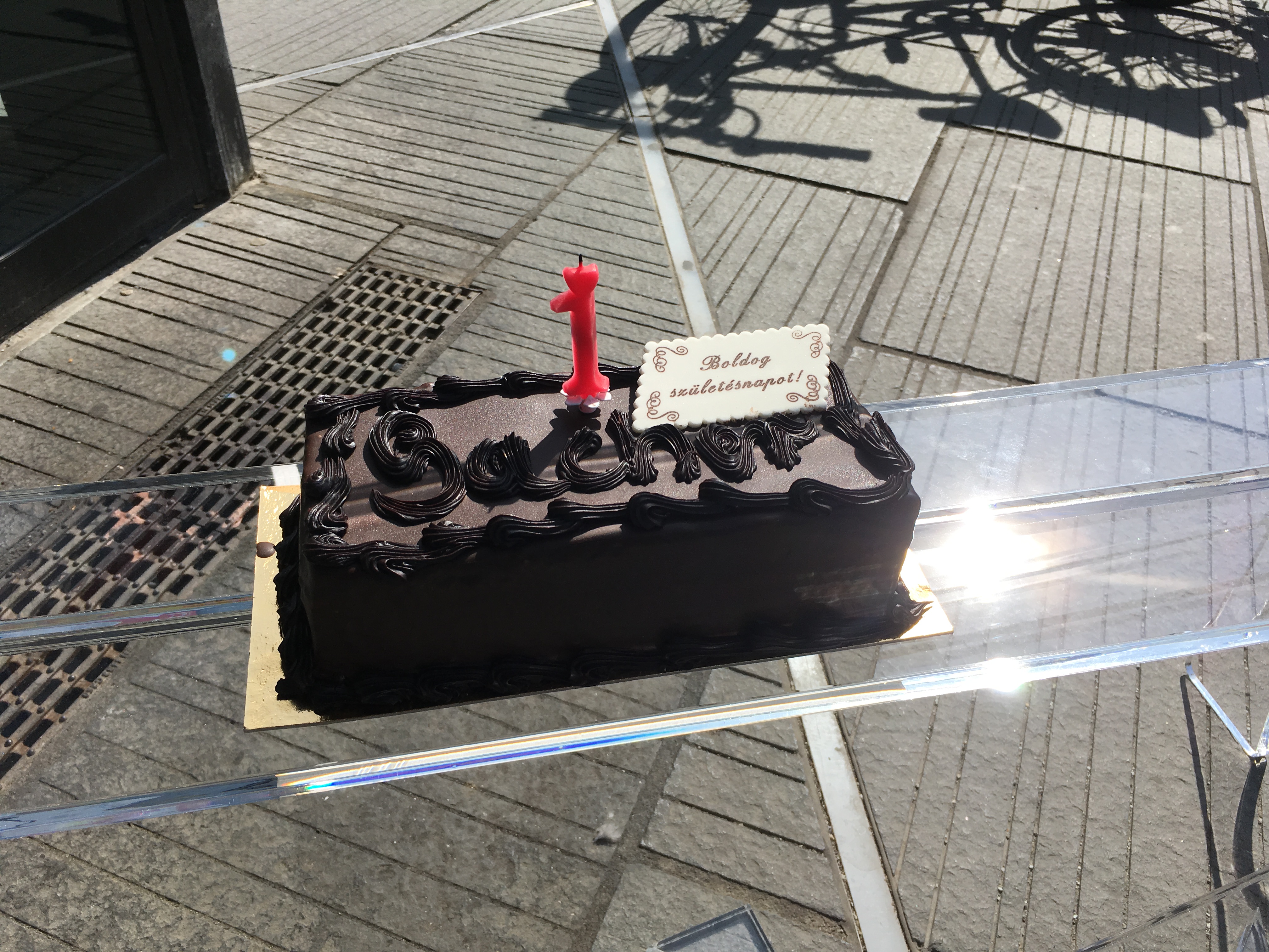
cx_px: 634
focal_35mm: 29
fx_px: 1063
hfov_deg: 61.7
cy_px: 476
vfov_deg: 48.2
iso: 25
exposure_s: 1/2198
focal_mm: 4.15
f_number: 2.2
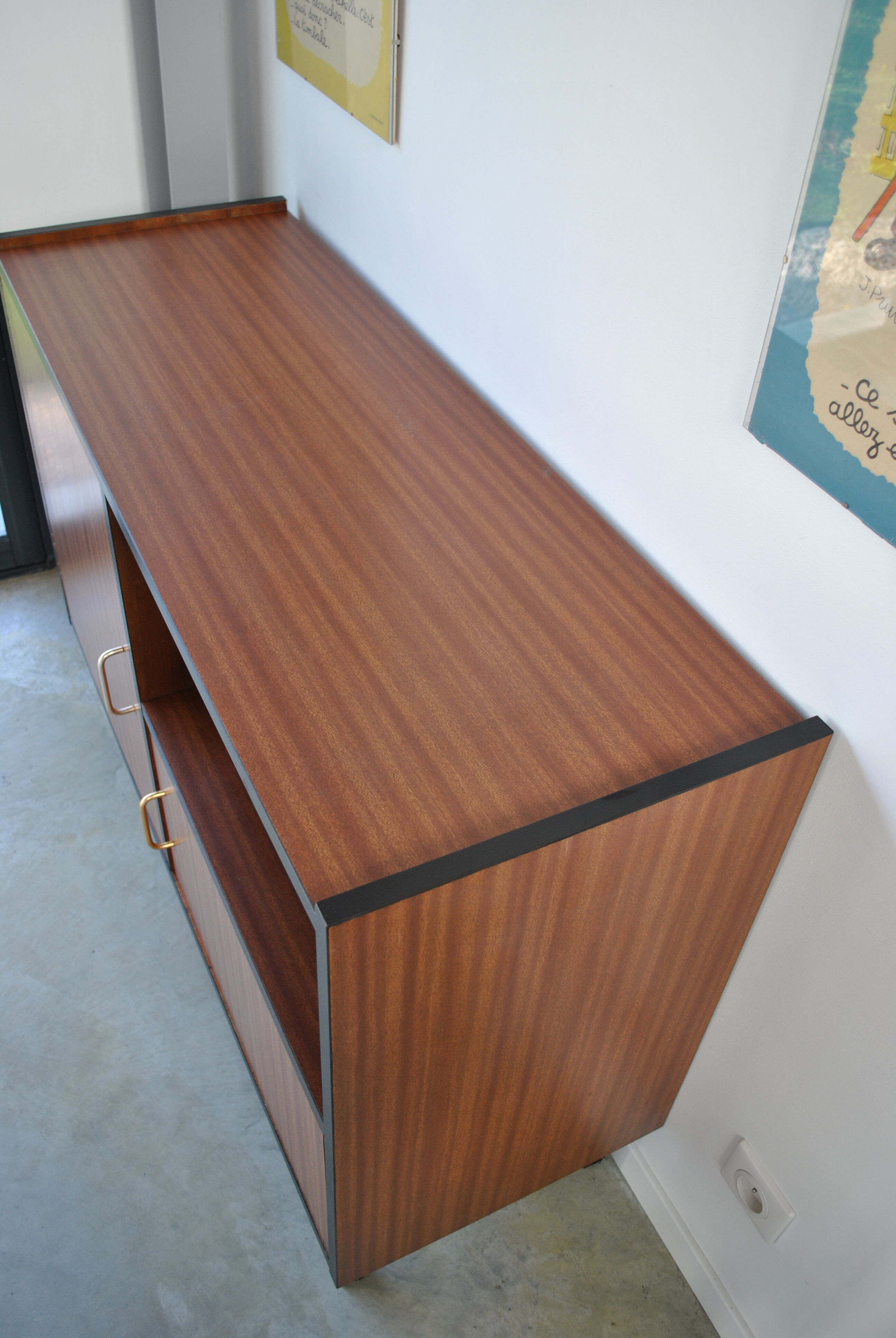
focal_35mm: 30
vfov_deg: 61.9
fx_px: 1117
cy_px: 669
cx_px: 448
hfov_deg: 43.7
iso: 200
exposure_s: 1/60
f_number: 4
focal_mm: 20
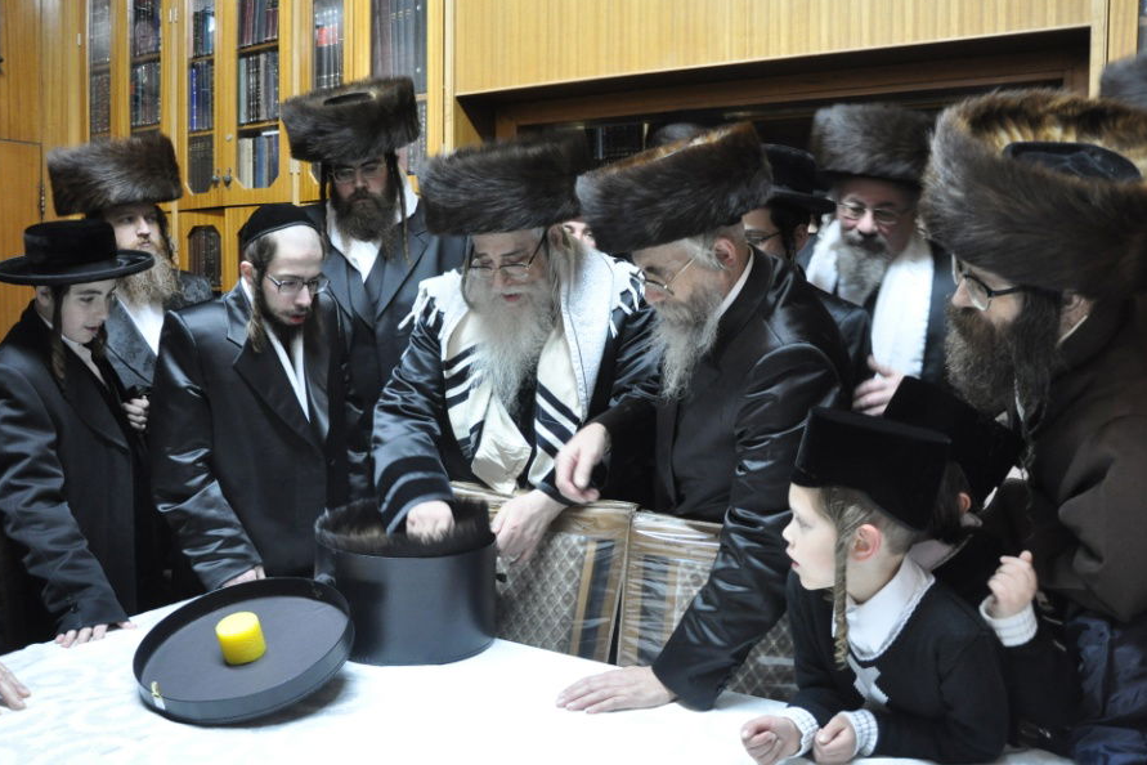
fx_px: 988
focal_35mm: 31
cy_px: 368
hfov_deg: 60.1
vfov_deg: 42.3
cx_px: 501
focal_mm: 18
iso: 1250
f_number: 4.5
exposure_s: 1/30
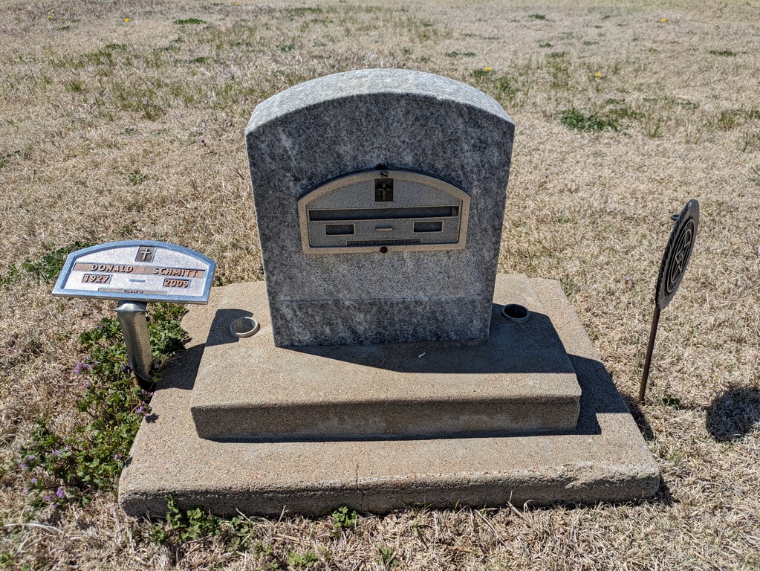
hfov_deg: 69.4
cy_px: 286
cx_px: 380
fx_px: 549
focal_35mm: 25
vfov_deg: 54.9
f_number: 1.89
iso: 44
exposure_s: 1/2538
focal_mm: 5.43
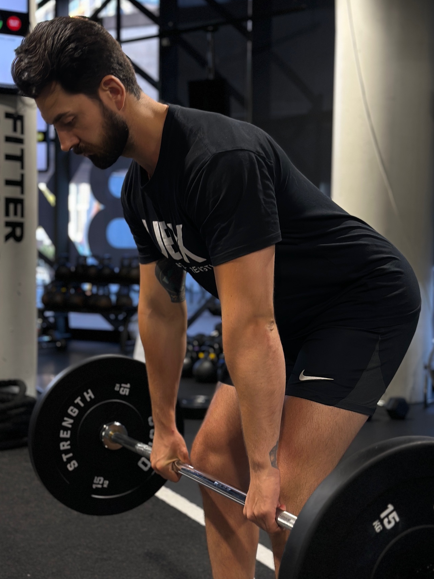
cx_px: 238
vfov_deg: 33.8
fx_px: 953
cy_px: 278
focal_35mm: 57
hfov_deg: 25.6
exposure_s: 1/100
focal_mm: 6.86
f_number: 1.78
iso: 80
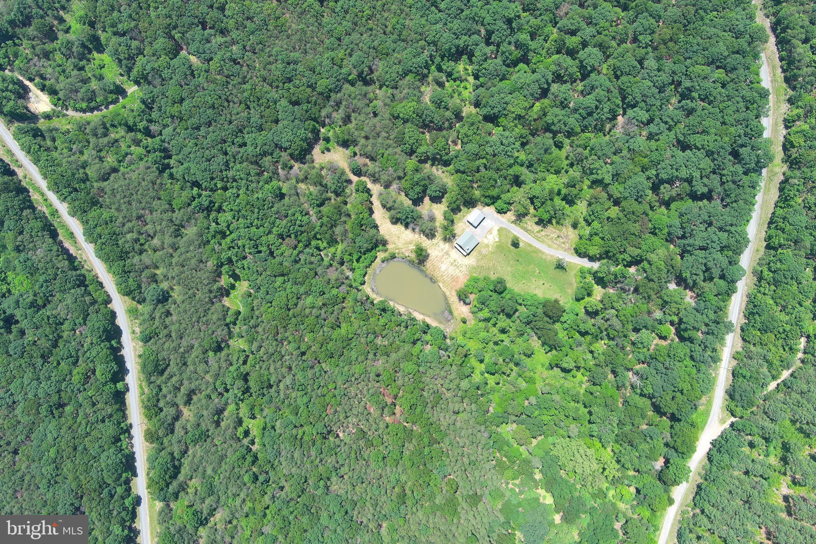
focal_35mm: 29
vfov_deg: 45.0
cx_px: 408
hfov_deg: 63.7
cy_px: 272
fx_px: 657
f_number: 2.8
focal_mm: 10.57
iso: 100
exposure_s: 1/461
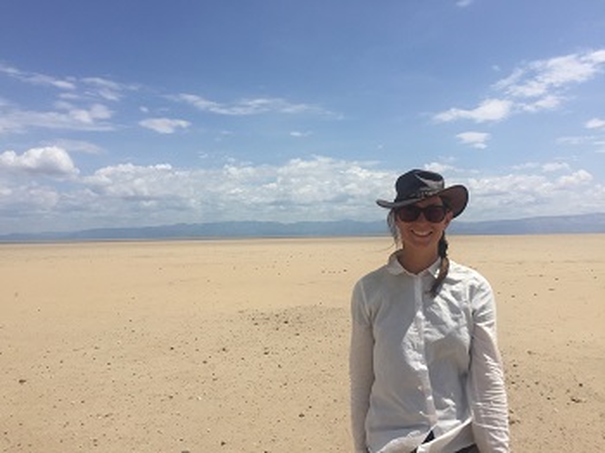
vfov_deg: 48.2
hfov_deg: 61.7
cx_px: 302
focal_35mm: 29
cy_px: 226
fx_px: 506
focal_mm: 4.15
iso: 32
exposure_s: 1/4950
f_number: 2.2
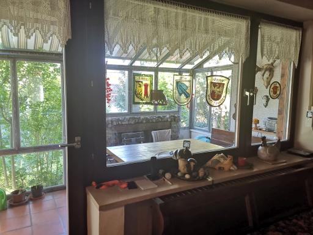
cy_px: 118
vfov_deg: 51.4
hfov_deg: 65.3
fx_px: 244
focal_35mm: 27
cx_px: 156
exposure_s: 1/100
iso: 320
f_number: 1.8
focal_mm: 4.75
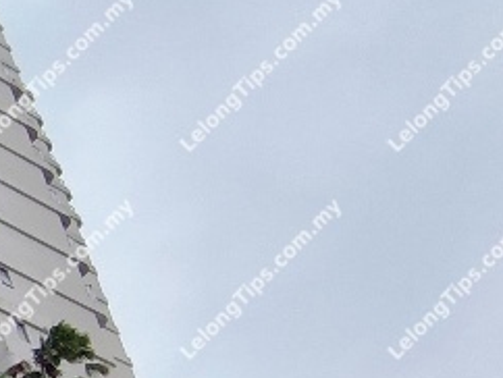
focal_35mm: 84
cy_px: 334
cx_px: -601
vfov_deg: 17.4
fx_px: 1222
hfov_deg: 15.9
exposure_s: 1/1854
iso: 50
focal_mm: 1.65
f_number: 2.2
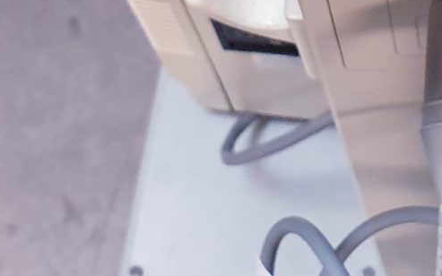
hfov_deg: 14.1
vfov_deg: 8.7
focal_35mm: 143
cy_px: -263
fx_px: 1722
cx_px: 566
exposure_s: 1/50
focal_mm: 4.3
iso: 160
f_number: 2.4
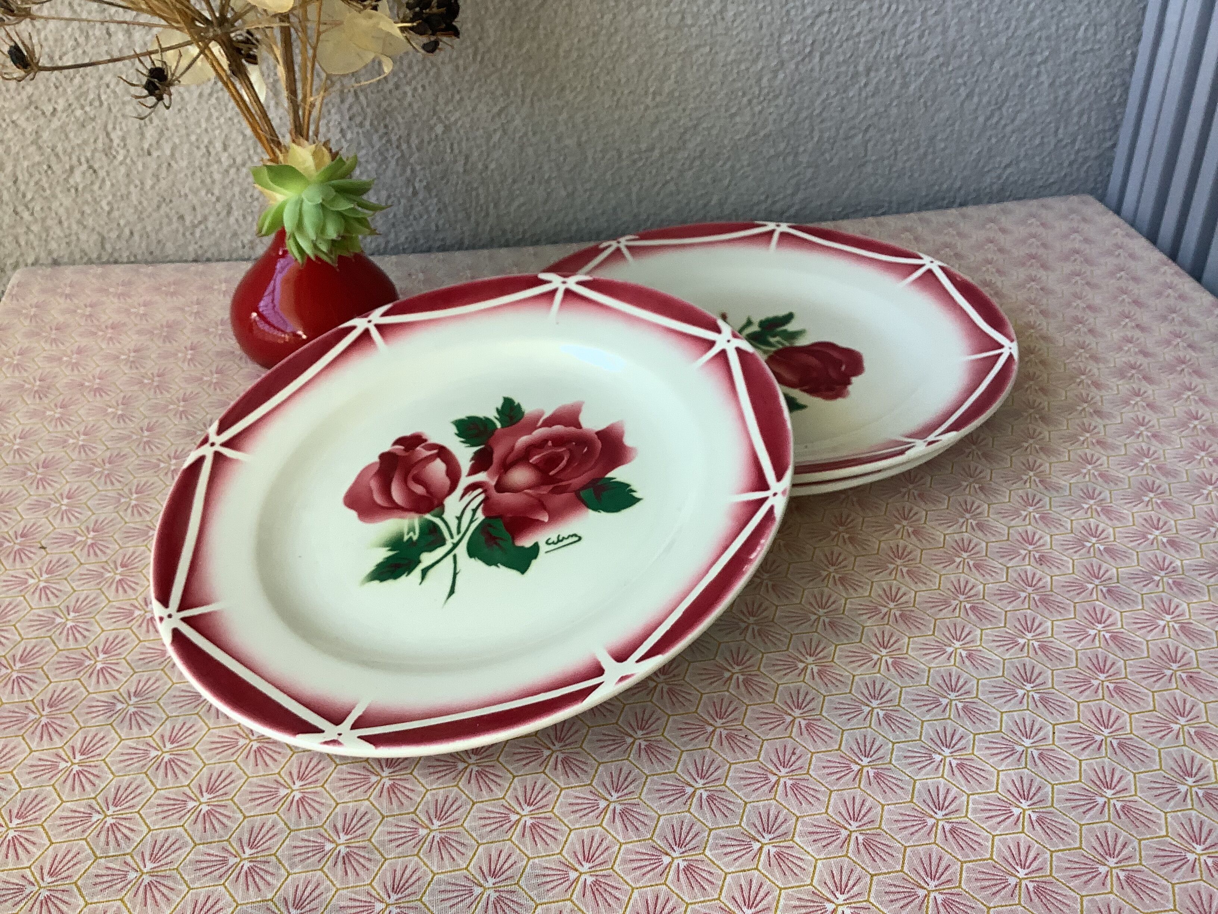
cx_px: 609
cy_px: 457
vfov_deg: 45.4
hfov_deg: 58.4
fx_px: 1091
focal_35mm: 31
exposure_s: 1/120
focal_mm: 3.3
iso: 50
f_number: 2.4
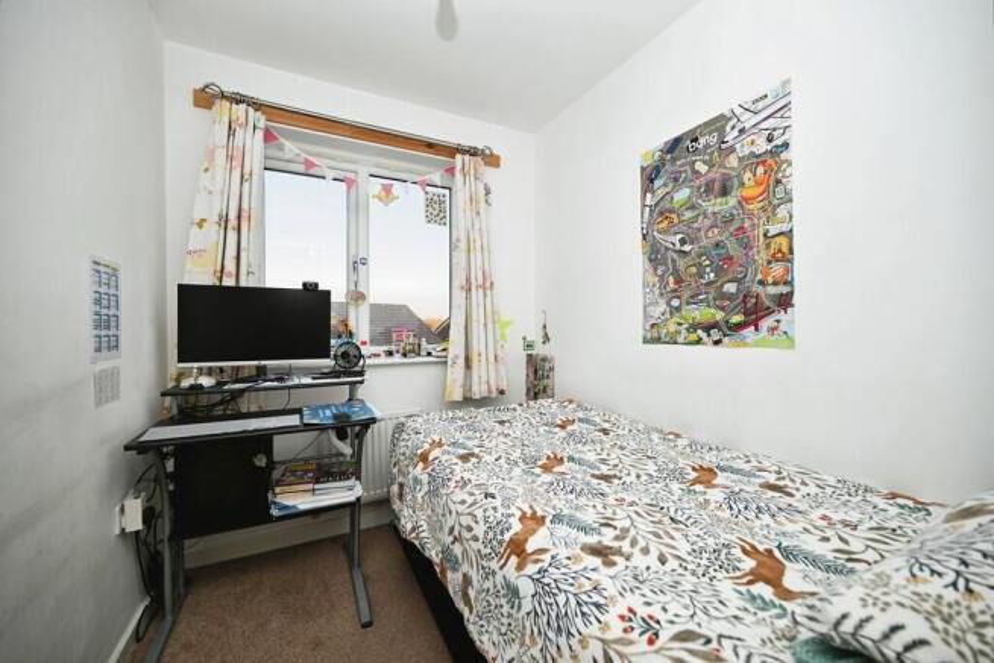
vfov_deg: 81.2
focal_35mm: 14
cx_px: 497
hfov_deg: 104.2
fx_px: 387
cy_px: 332
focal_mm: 14
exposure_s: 1/60
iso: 100
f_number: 4
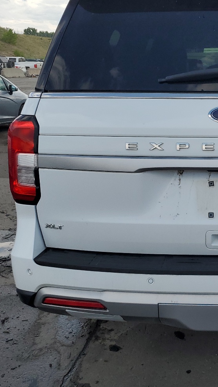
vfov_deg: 44.5
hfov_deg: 24.4
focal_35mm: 46
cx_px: 233
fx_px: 473
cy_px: 172
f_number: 1.5
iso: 50
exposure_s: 1/2500
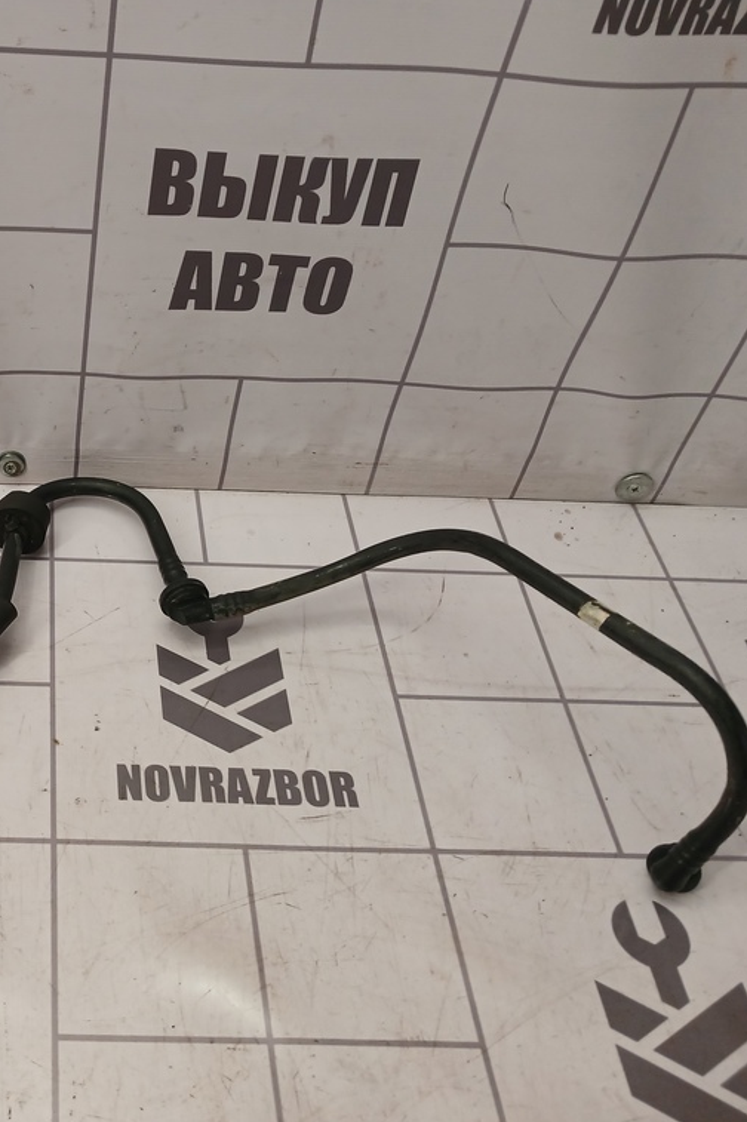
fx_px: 1184
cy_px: 556
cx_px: 44
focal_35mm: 38
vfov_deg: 50.7
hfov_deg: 32.8
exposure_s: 1/50
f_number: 1.8
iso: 125
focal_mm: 4
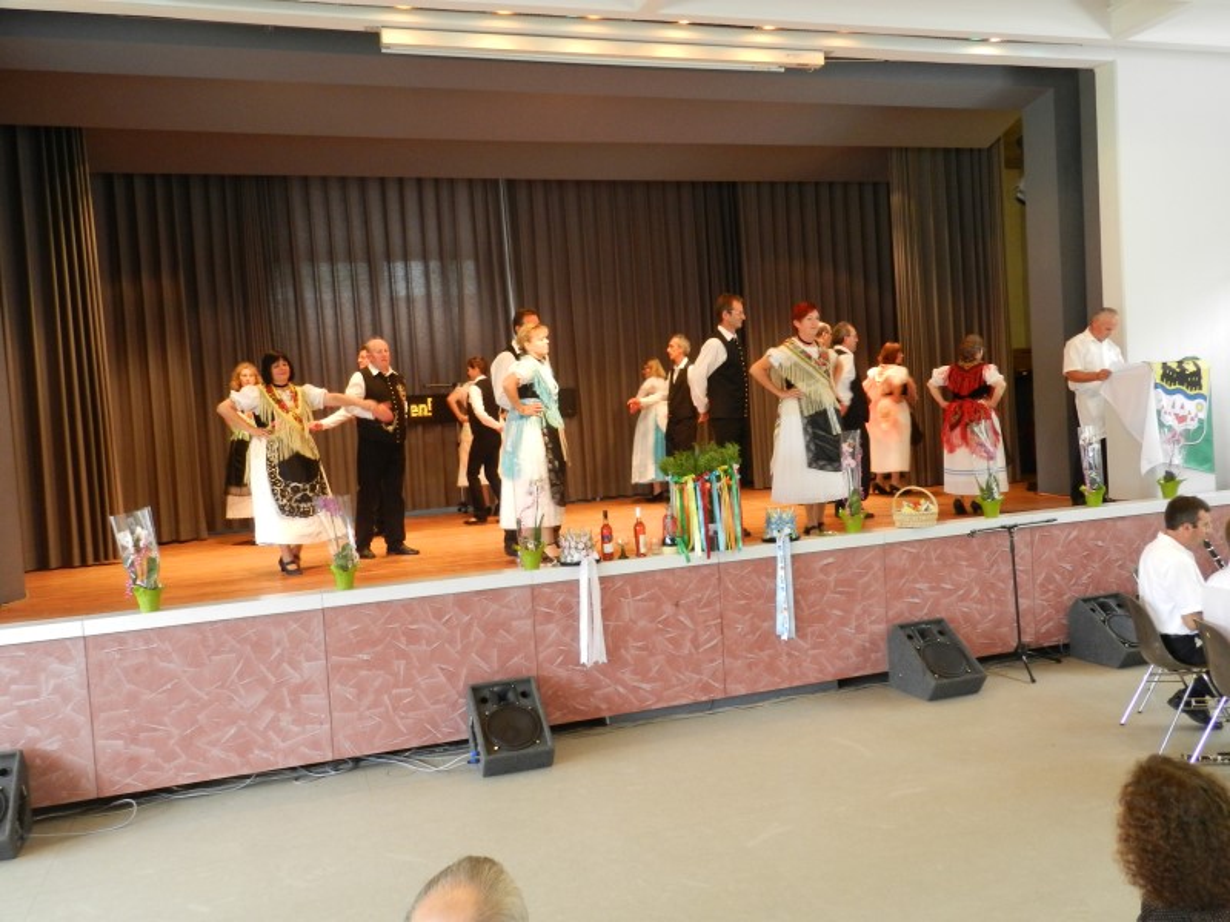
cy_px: 461
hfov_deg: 63.4
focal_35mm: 28
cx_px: 615
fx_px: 995
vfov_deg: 49.7
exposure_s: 1/30
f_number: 3.6
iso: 400
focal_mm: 5
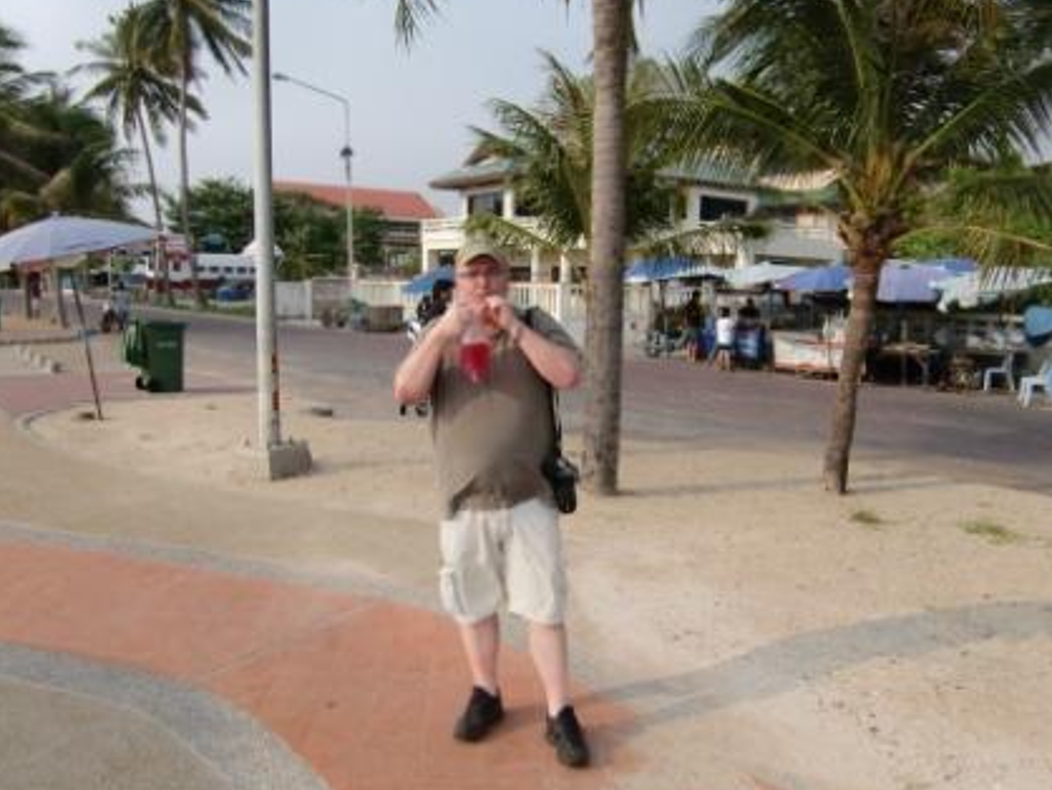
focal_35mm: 30
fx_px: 912
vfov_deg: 46.8
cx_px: 554
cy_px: 390
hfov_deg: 59.9
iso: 100
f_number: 7
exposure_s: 1/320
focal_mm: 4.9
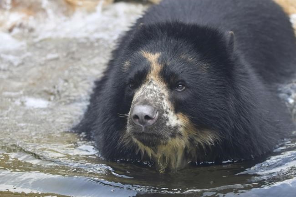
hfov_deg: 9.2
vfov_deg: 6.1
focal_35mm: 225
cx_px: 148
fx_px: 1849
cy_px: 98
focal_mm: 150
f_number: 5
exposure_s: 1/1000
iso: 800
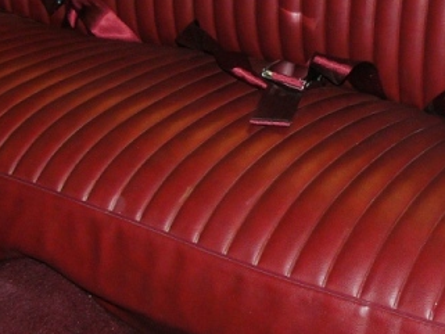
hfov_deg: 22.6
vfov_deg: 17.0
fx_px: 1106
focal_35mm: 86
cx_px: 308
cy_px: 39
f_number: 2.8
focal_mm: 6
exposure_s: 1/30
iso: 100
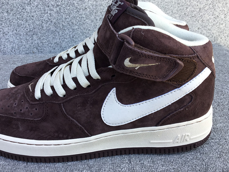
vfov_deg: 40.7
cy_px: 80
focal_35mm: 35
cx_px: 119
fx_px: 232
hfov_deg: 52.6
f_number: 2.4
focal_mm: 3.3
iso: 25
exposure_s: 1/109
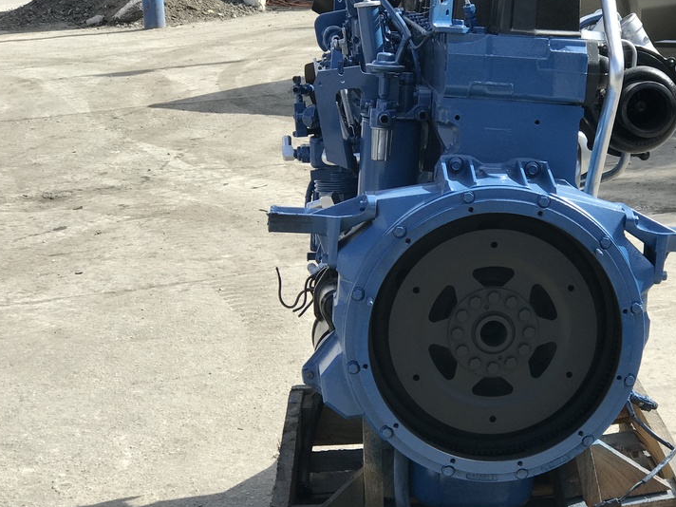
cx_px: 459
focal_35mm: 82
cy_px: 244
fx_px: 1601
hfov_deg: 23.7
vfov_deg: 18.0
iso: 20
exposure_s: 1/577
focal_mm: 6.6
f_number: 2.8
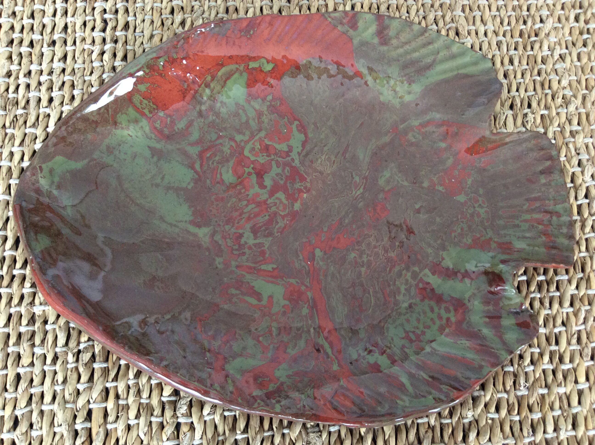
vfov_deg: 44.1
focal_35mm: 32
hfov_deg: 56.9
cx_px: 298
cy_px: 222
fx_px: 549
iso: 125
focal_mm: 3.3
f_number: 2.4
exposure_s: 1/25
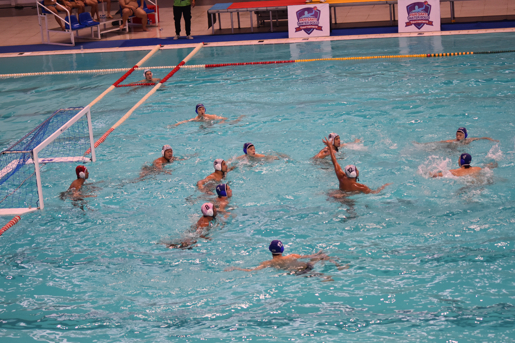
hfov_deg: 19.5
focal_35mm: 105
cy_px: 172
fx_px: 1502
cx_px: 258
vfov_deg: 13.0
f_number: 4
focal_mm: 70
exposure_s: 1/500
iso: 1000
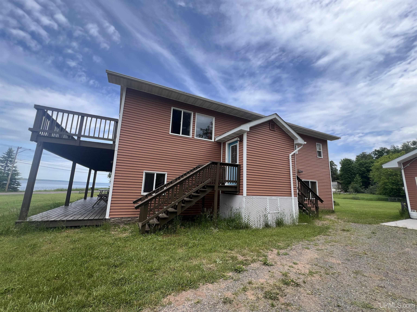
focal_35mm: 13
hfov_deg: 106.2
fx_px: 157
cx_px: 208
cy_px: 156
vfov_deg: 89.9
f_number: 1.8
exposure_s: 1/561
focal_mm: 1.57
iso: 32
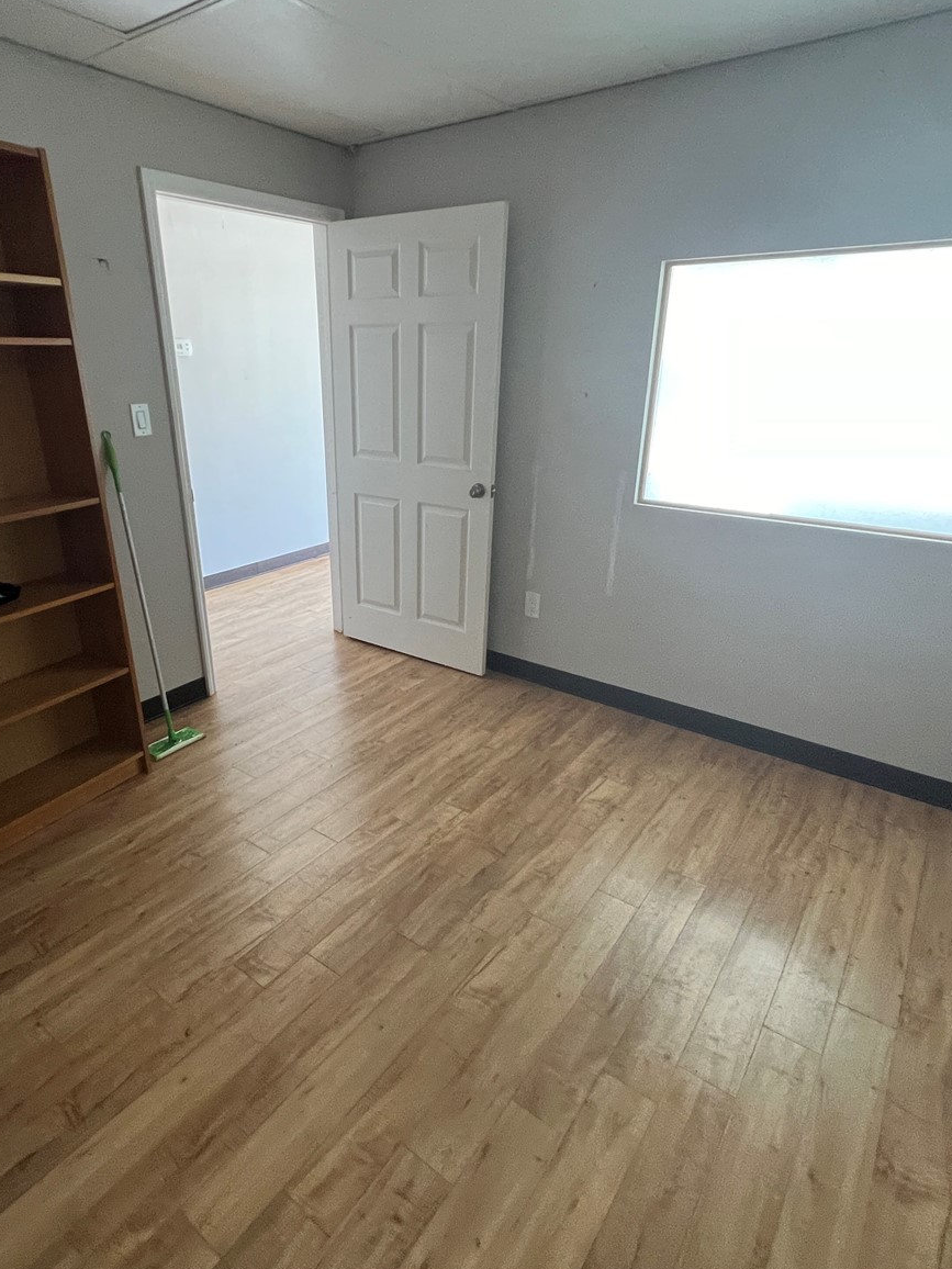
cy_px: 643
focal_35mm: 18
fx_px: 660
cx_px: 414
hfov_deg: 71.3
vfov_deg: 87.7
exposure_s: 1/99
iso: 250
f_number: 1.8
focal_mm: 1.57
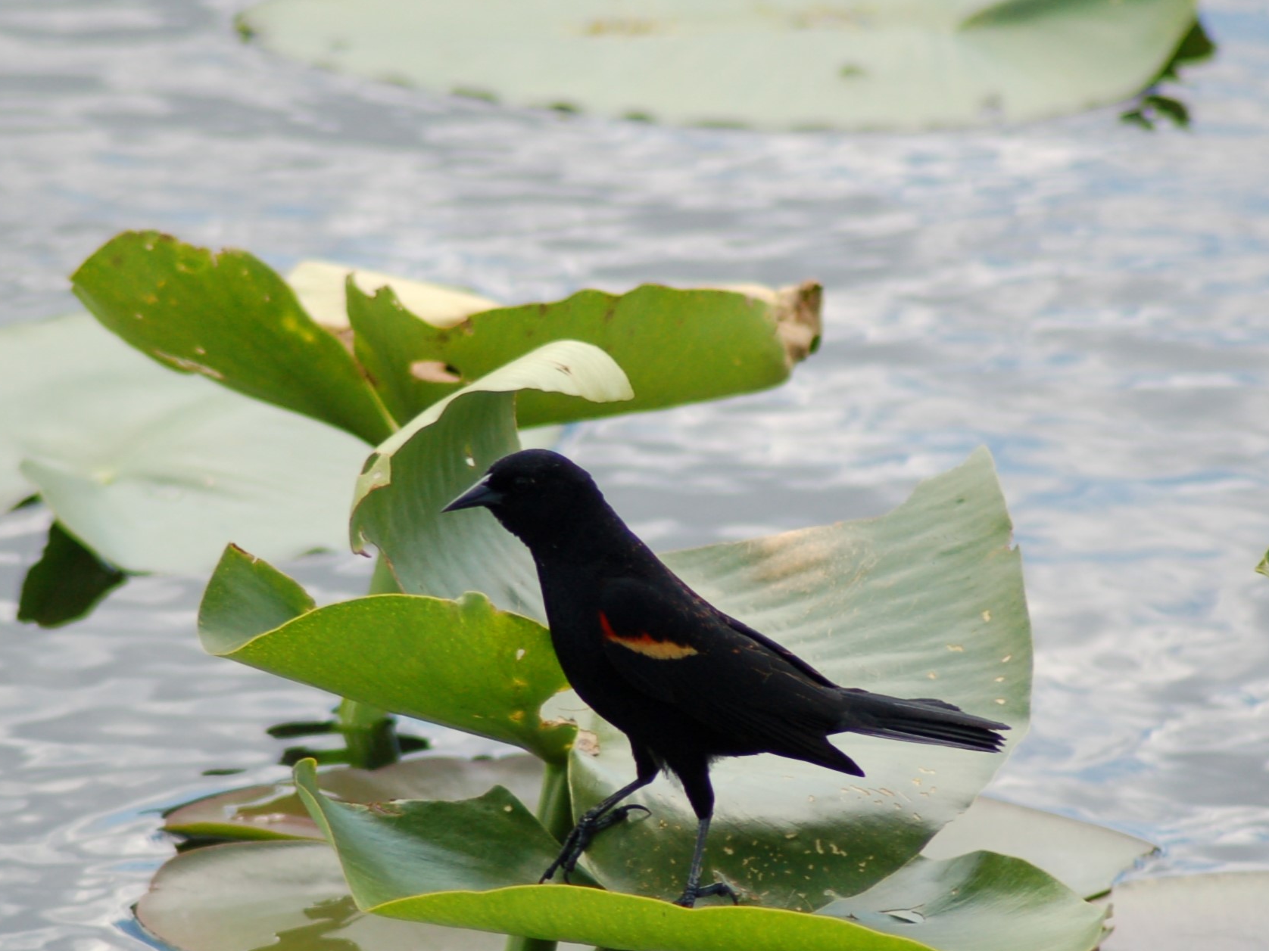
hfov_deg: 3.3
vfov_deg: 2.5
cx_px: 560
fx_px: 21812
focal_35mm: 595
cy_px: 645
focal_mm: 230
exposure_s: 1/800
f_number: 5
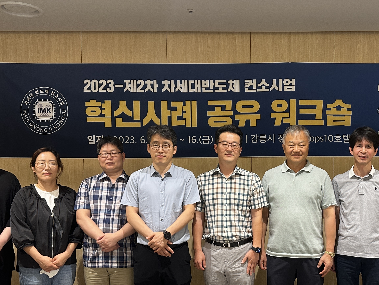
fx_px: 460
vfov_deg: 34.1
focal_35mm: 42
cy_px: 188
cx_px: 258
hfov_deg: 44.0
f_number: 1.78
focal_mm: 6.86
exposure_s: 1/60
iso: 250
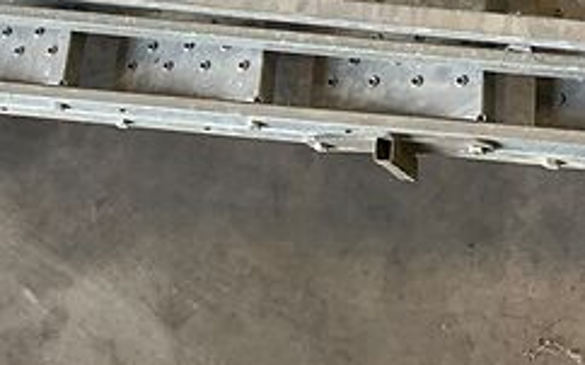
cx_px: -97
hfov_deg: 21.4
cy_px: -271
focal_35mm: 91
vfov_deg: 13.1
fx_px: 1450
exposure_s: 1/63
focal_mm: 4.25
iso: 100
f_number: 1.8
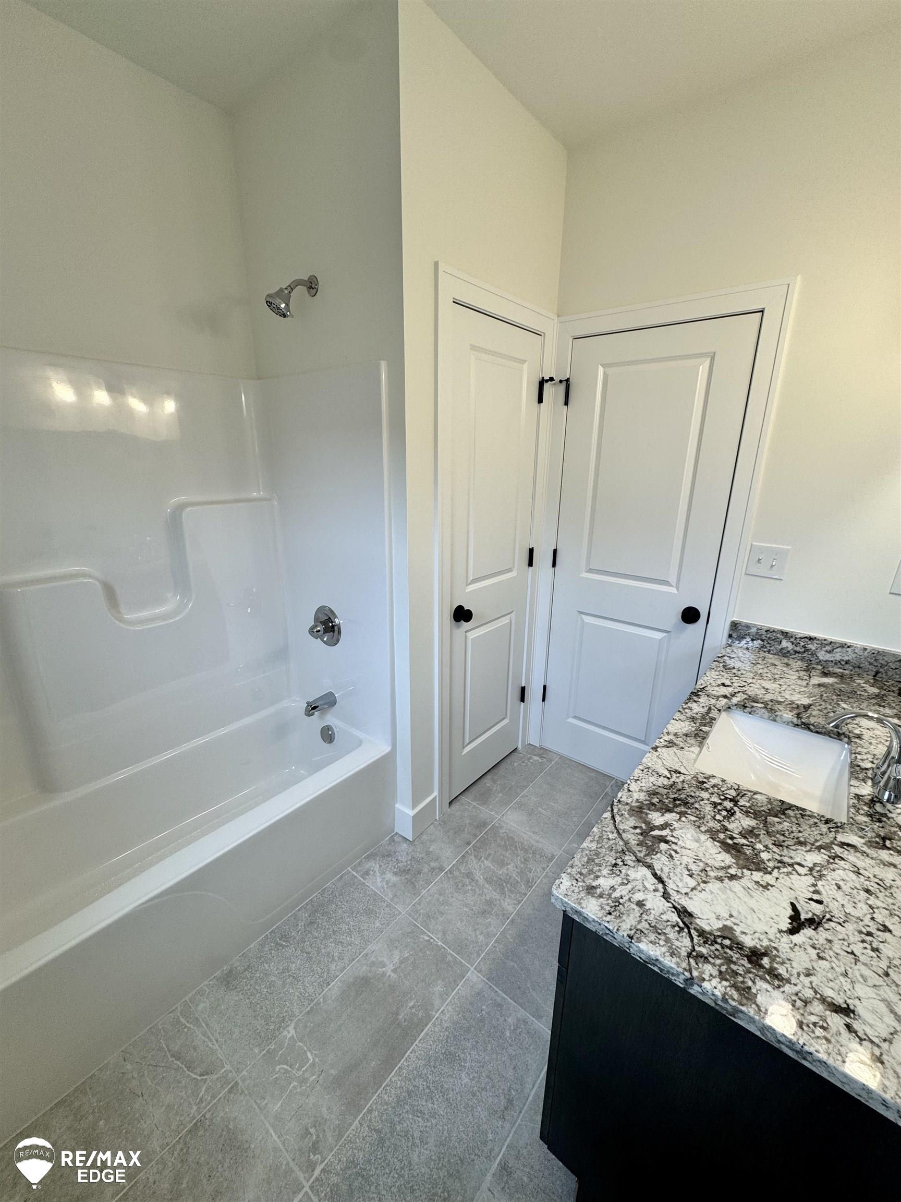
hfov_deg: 85.7
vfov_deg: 102.1
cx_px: 450
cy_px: 601
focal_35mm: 14
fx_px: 486
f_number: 2.2
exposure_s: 1/120
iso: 64
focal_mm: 2.22
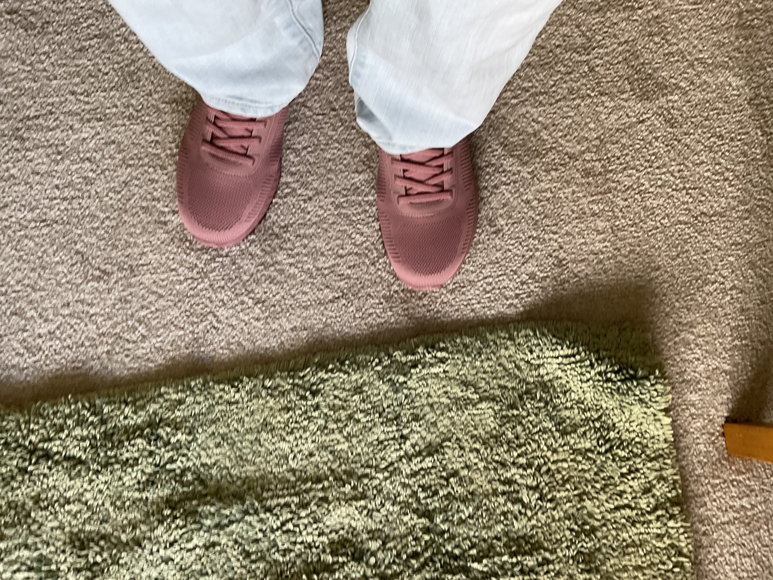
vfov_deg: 48.2
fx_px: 648
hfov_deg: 61.7
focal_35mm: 29
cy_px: 290
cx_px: 386
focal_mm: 3
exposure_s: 1/60
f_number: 1.8
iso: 50
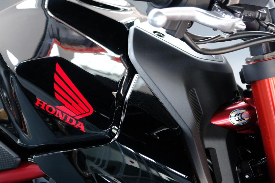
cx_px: 67
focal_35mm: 96
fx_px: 733
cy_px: 84
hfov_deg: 21.1
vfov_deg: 14.2
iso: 800
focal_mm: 35.8
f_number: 3.6
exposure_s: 1/20
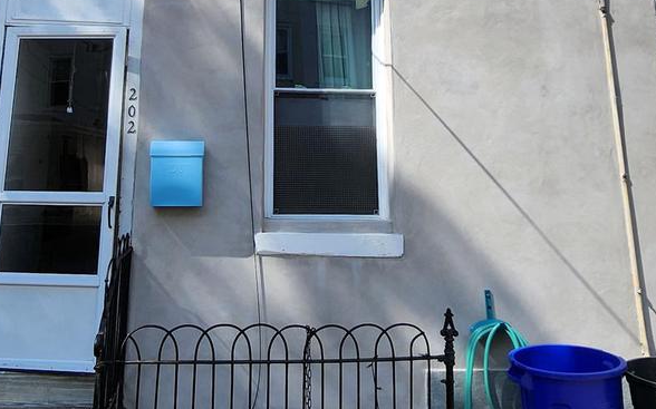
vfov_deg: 33.4
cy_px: 37
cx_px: 253
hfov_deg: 53.5
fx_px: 643
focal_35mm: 36
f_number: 2.2
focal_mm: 1.74
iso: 32
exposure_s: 1/984
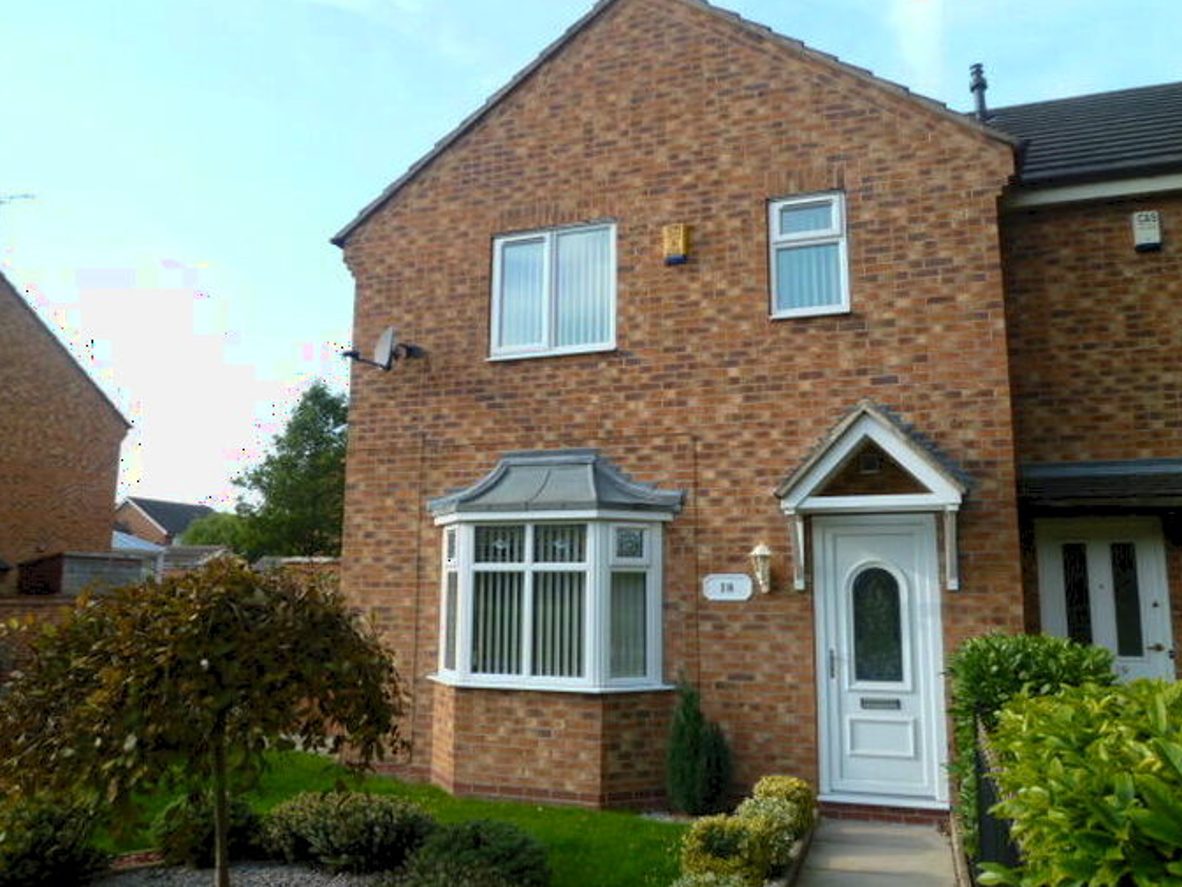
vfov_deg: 54.9
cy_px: 437
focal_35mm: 25
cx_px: 598
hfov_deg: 69.4
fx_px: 854
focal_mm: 4.3
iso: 80
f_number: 4
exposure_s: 1/200
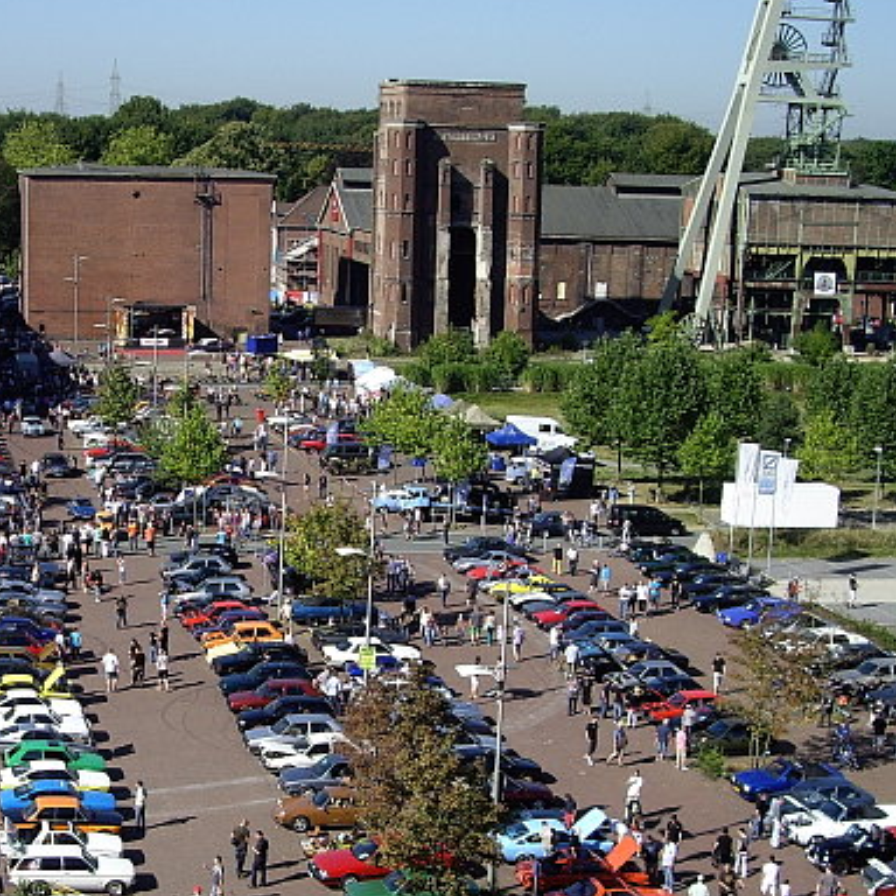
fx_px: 2050
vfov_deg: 24.5
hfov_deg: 24.3
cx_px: 194
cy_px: 590
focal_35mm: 70
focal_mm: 7.9
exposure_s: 1/250
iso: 50
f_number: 5.6
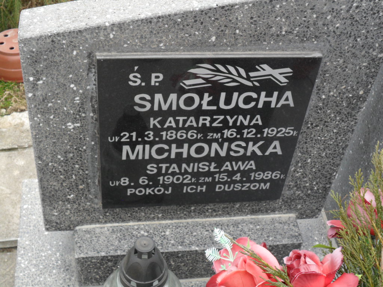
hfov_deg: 36.8
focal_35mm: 52
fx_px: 575
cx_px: 192
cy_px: 144
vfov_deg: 28.0
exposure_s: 1/60
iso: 100
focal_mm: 9.3
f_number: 5
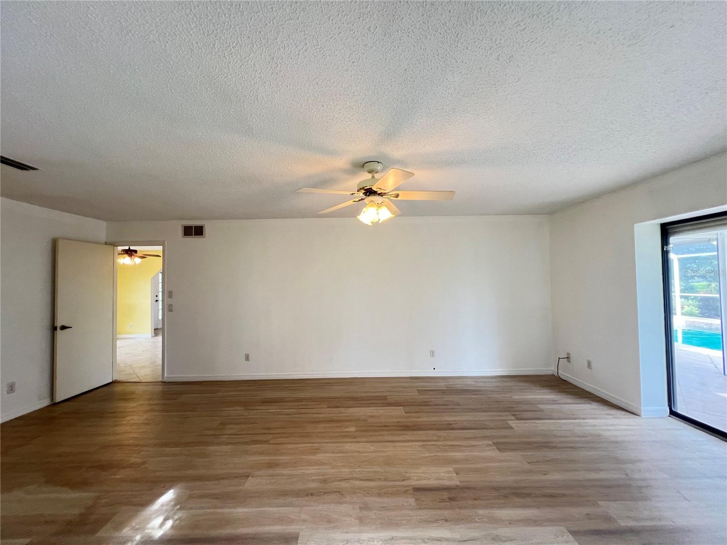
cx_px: 364
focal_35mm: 13
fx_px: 273
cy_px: 272
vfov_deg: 89.9
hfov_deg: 106.2
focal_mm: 1.57
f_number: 1.8
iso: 250
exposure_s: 1/120
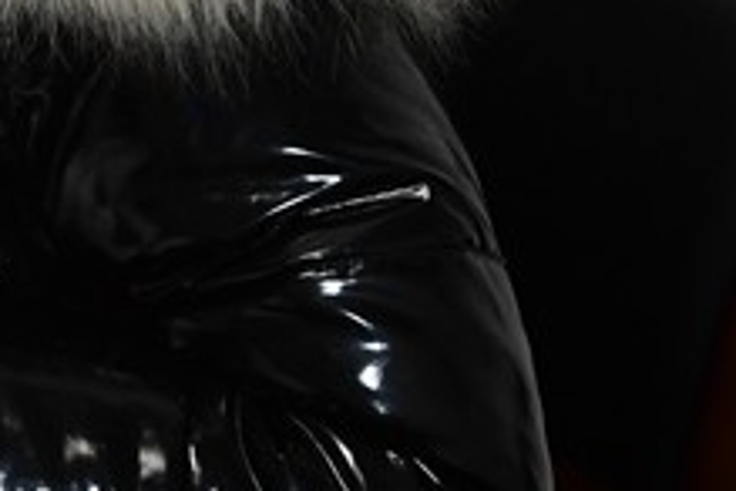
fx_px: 2412
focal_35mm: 118
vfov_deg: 11.6
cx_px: -397
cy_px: 99
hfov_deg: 15.8
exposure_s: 1/200
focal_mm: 25
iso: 1600
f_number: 5.6
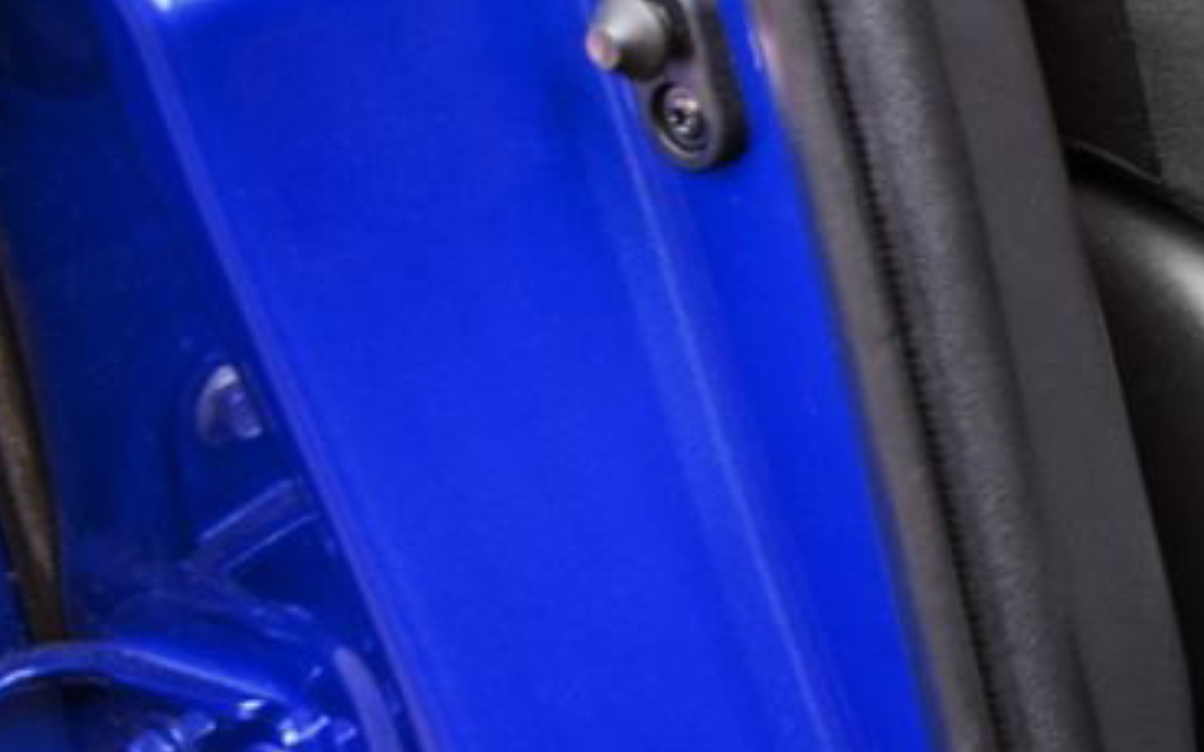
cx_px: 2680
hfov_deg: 16.0
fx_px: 2789
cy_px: -682
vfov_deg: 13.5
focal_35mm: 85
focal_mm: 16
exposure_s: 1/6
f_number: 5.6
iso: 800
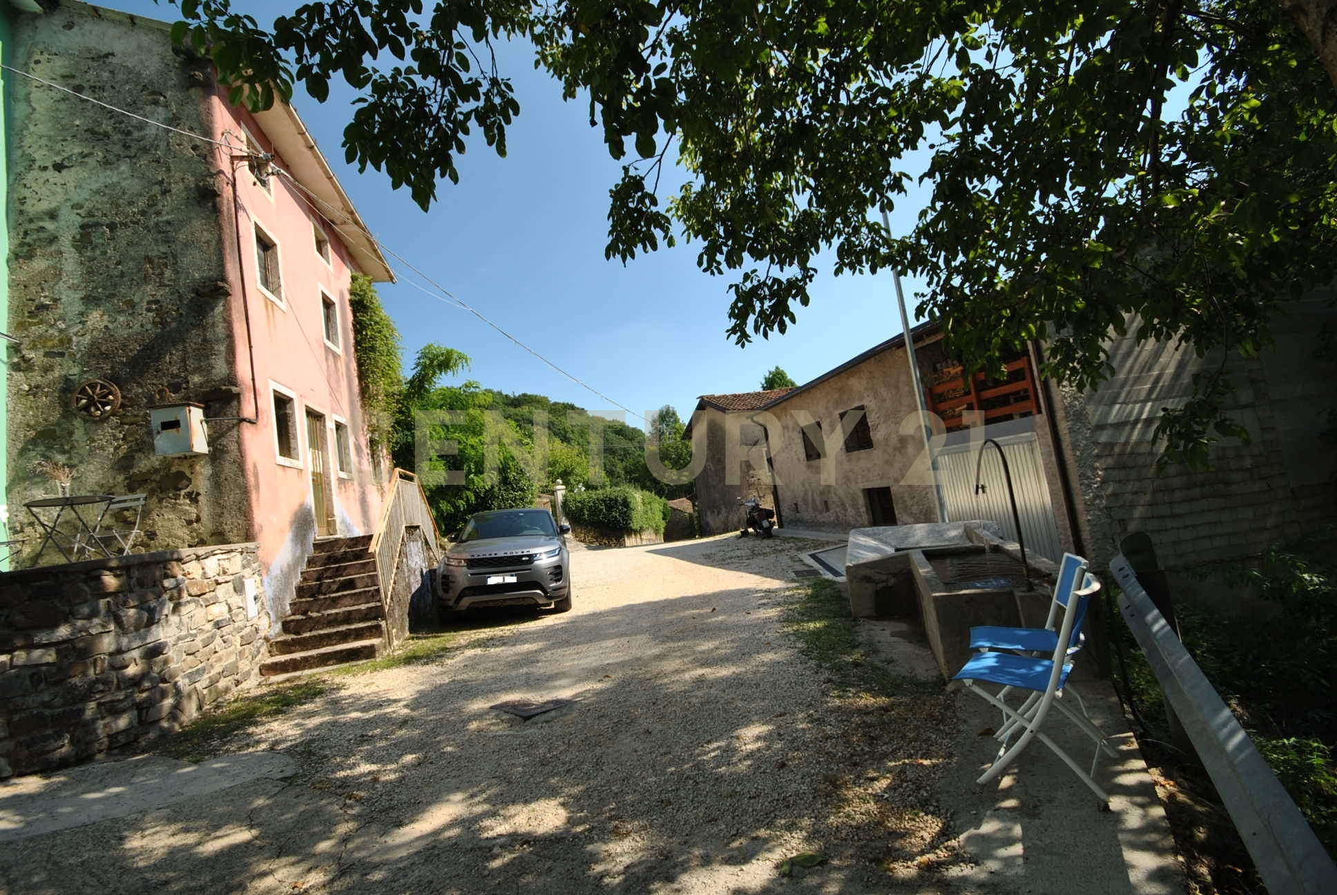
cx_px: 668
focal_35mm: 15
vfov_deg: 77.5
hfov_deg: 100.3
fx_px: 558
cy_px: 448
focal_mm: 10
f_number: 8
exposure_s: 1/250
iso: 100
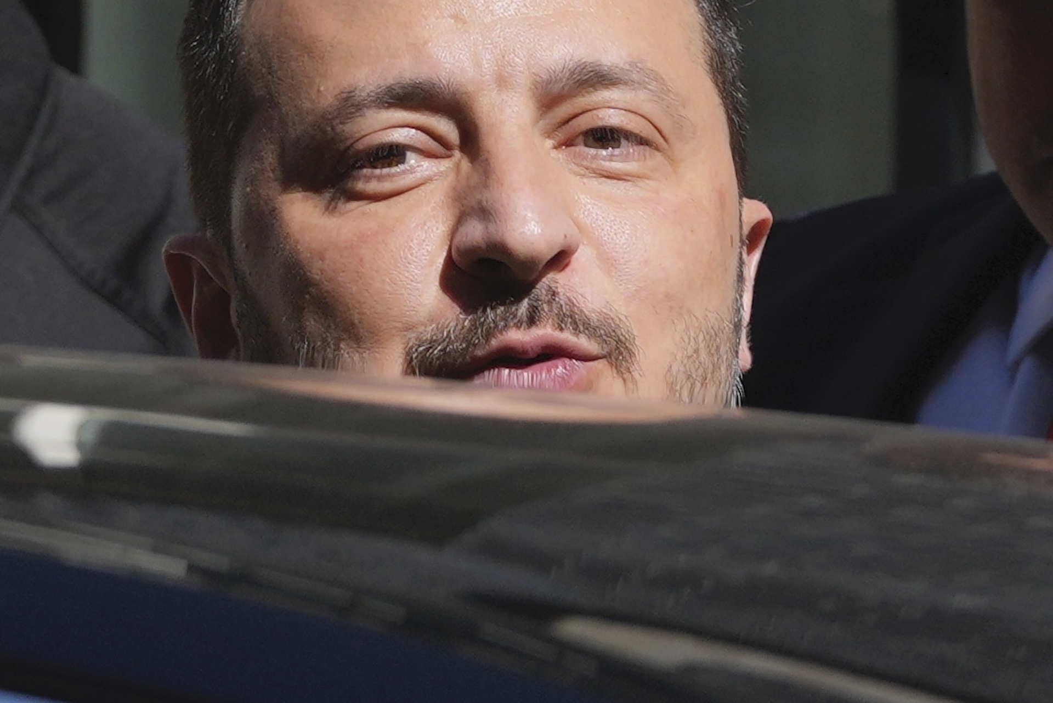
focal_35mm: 200
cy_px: 352
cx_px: 526
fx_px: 5851
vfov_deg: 6.9
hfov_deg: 10.3
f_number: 5.6
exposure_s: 1/1250
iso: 200
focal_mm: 200
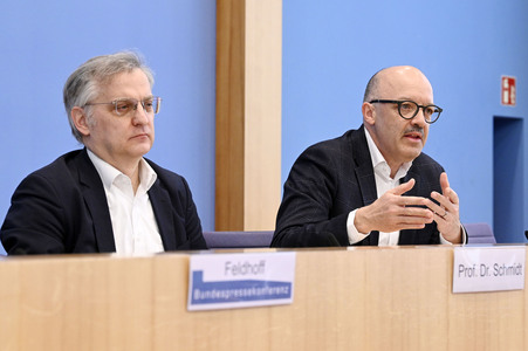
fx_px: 1495
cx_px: 264
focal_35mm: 102
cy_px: 176
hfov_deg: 20.0
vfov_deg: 13.4
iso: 4000
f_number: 5.6
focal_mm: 102
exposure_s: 1/640
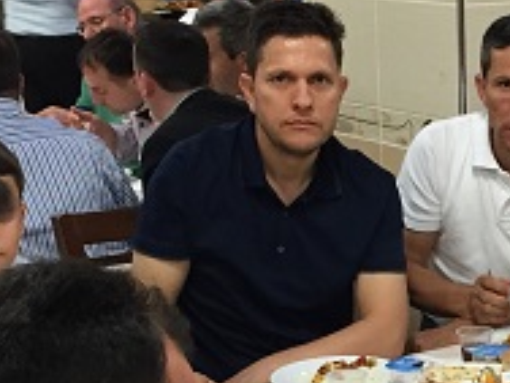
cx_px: 543
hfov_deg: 17.7
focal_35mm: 108
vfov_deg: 13.5
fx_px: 1591
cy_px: 368
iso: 100
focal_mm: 4.15
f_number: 2.2
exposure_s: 1/30
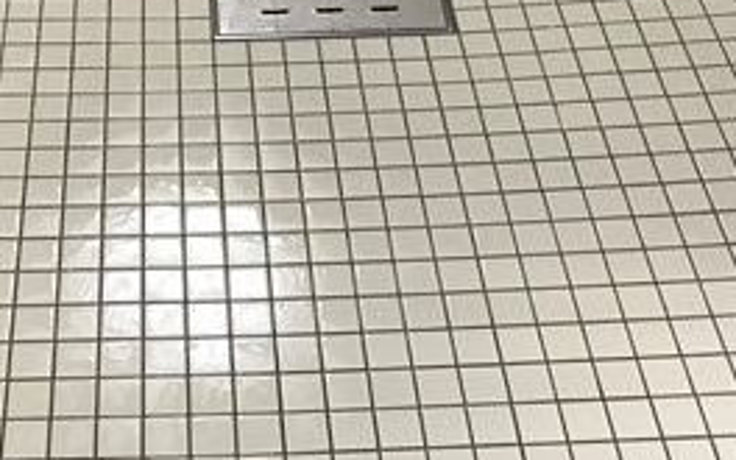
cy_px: -128
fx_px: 1444
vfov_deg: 17.1
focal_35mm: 72
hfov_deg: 28.2
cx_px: 201
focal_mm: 3.99
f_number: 1.8
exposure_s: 1/15
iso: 50
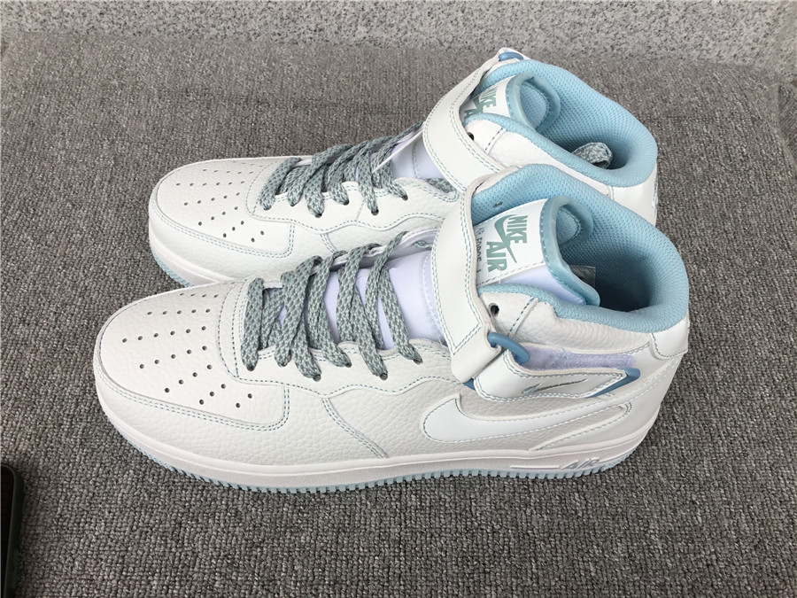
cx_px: 398
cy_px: 299
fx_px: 714
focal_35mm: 31
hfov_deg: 58.4
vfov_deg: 45.4
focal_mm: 3.3
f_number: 2.4
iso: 25
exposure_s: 1/115
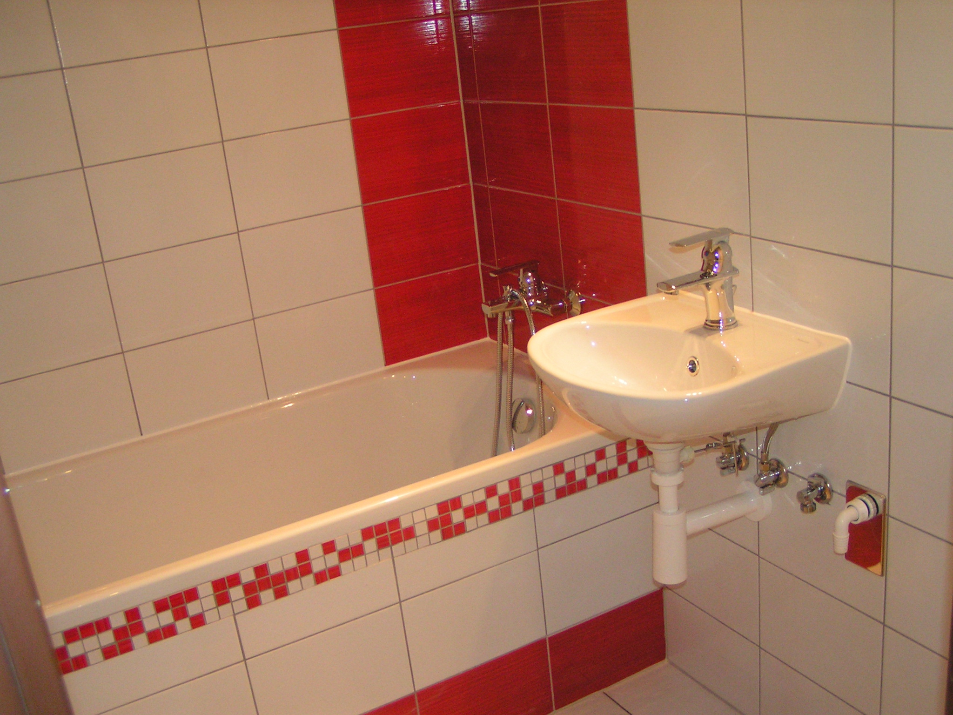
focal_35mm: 38
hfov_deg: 49.0
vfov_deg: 37.7
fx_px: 1046
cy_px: 358
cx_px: 476
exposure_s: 1/40
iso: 200
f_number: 2.8
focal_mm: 5.8
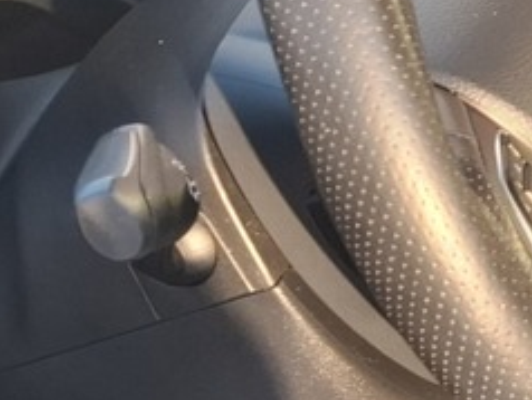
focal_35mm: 139
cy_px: 206
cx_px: 1390
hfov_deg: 11.2
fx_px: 2138
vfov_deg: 10.7
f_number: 1.8
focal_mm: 5.54
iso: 50
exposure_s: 1/100
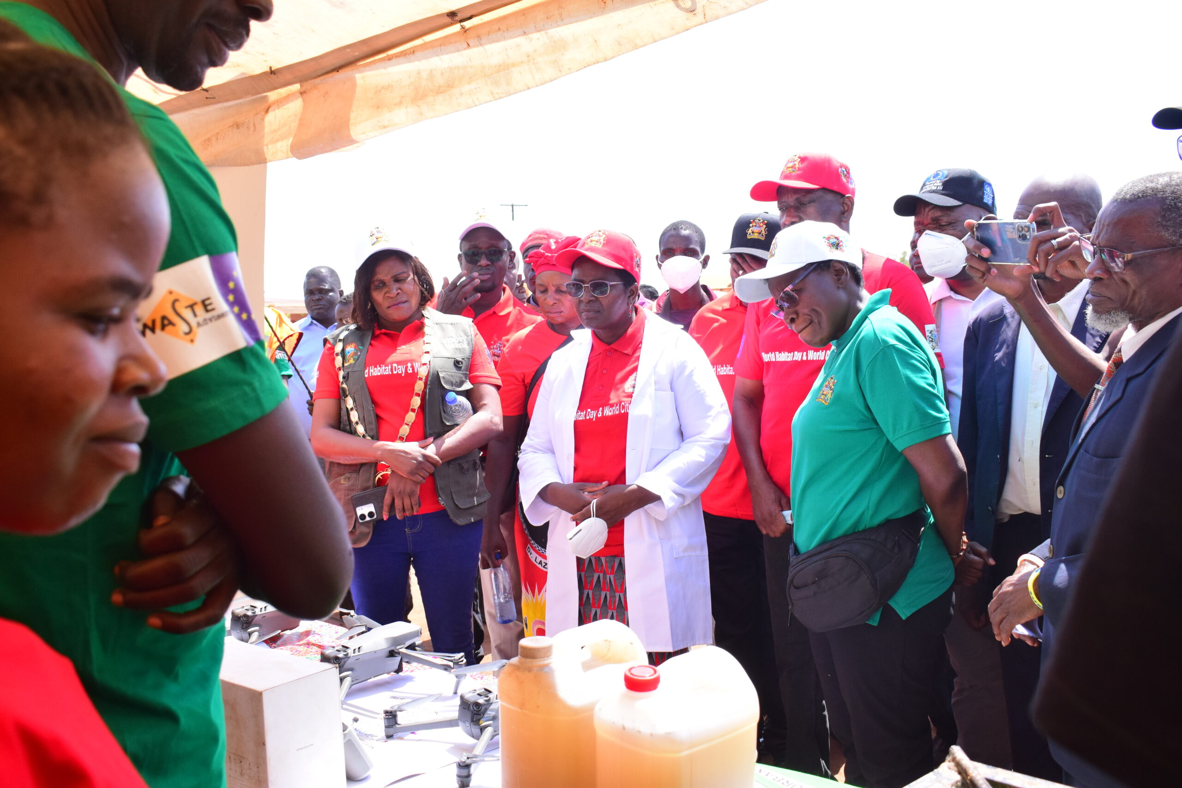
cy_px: 394
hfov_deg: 57.2
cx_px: 591
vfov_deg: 40.0
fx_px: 1083
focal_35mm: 33
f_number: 6.3
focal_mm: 22
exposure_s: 1/800
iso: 800
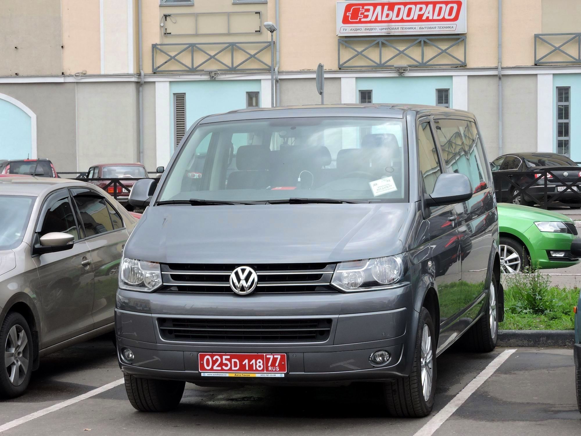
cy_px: 218
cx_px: 290
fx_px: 1427
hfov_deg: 23.0
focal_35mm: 85
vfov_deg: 17.4
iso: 100
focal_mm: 15.2
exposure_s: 1/200
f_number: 4.5
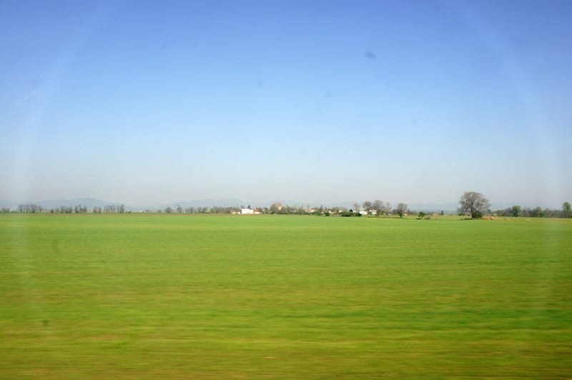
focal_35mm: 34
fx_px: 540
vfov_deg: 38.8
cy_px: 190
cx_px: 286
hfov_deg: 55.8
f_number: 11
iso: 200
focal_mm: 23
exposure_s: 1/100
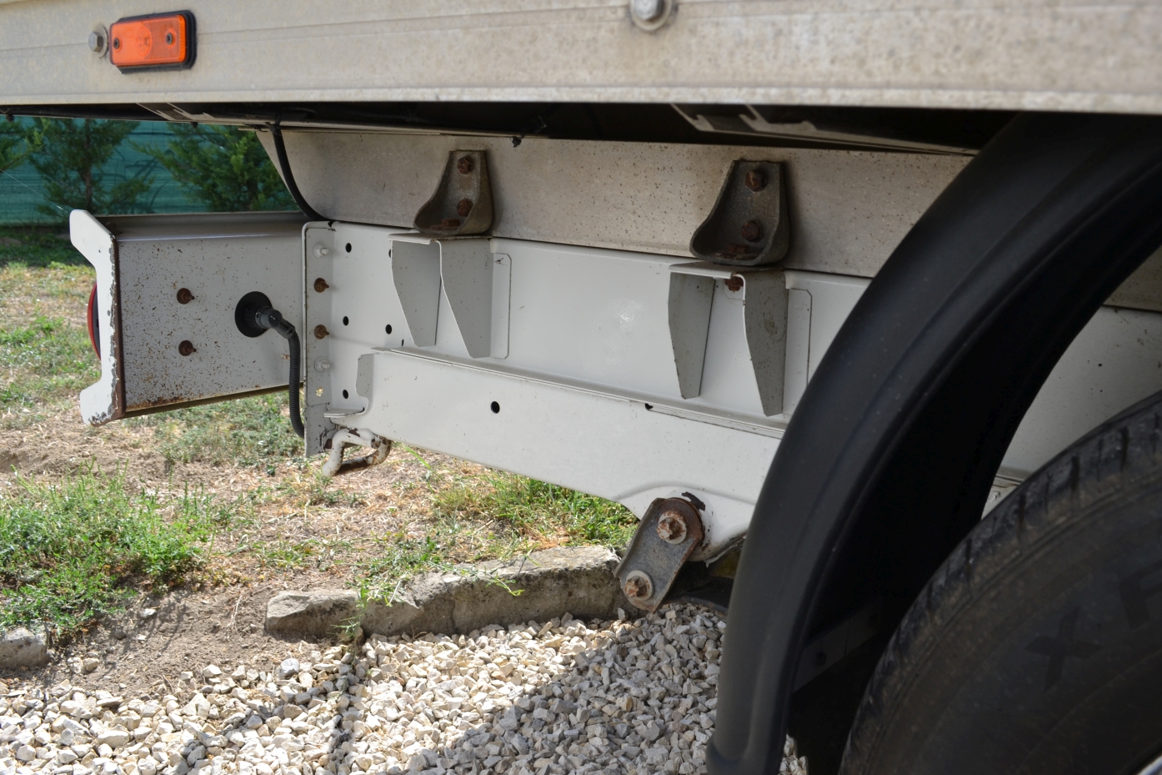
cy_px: 400
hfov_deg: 60.2
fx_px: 1000
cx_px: 625
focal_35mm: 31
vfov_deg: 42.3
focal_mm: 18
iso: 100
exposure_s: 1/160
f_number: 6.3
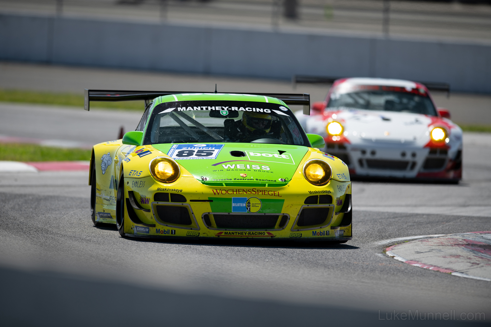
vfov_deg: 3.4
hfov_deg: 5.2
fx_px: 5455
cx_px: 246
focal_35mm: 400
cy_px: 164
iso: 64
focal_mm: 400
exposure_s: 1/500
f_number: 3.2
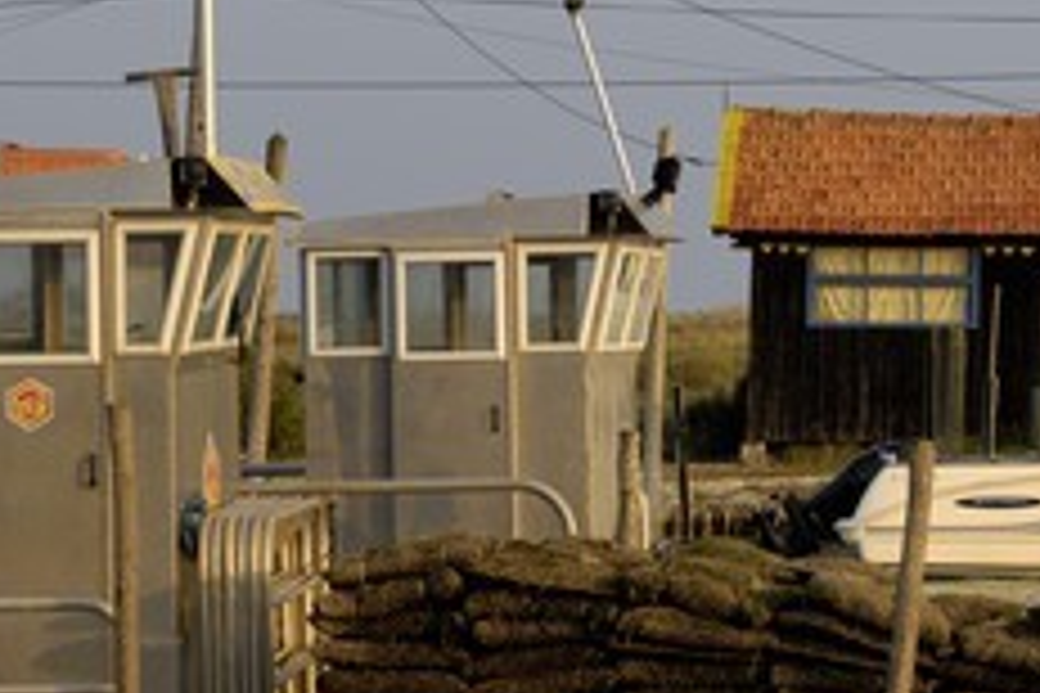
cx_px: 930
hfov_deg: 10.7
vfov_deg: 7.2
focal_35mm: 191
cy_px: 266
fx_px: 5517
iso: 100
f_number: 6.3
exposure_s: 1/160
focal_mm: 70
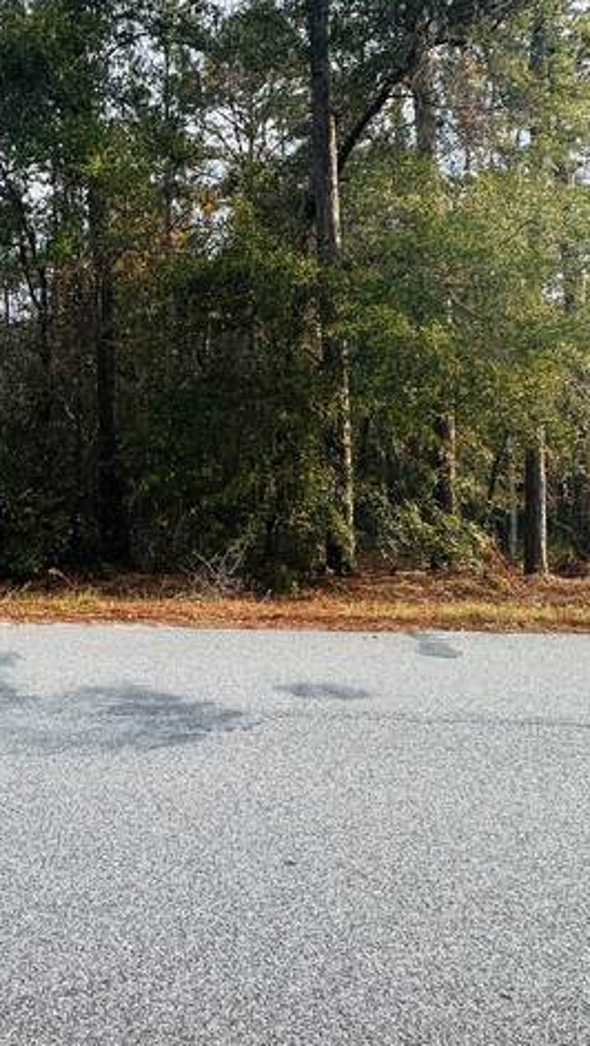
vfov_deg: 62.0
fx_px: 861
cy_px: 410
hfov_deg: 35.6
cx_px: 62
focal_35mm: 31
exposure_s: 1/182
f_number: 2.2
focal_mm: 2.22
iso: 40
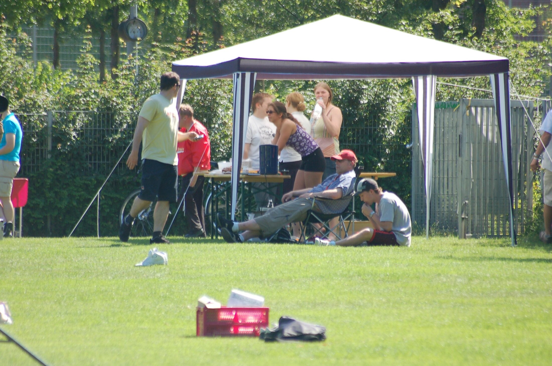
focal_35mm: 450
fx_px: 6887
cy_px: 183
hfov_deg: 4.6
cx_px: 276
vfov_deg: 3.0
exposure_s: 1/500
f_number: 5.6
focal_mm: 300
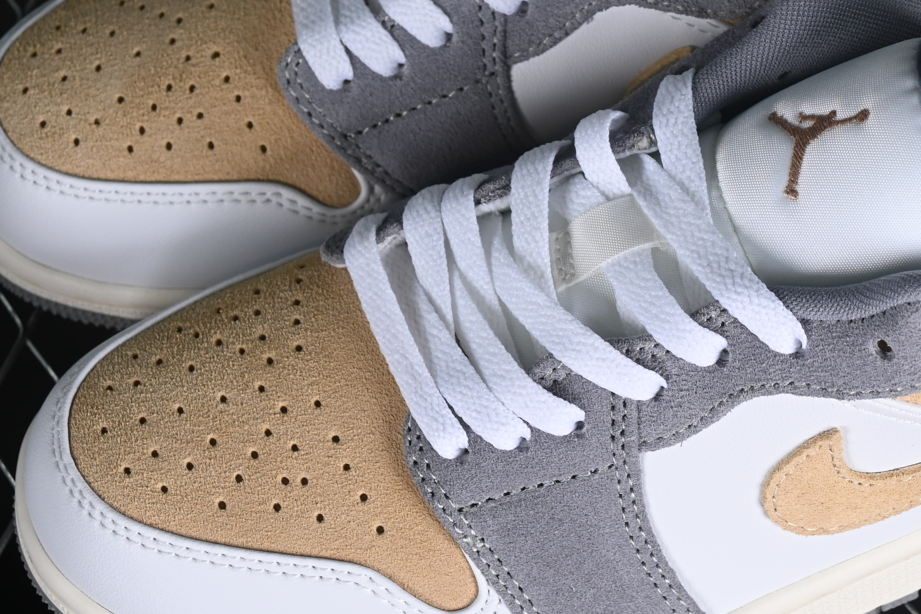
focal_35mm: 144
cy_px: 215
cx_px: 668
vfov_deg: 9.5
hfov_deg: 14.2
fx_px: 3684
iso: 160
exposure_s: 1/60
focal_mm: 50
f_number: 7.1
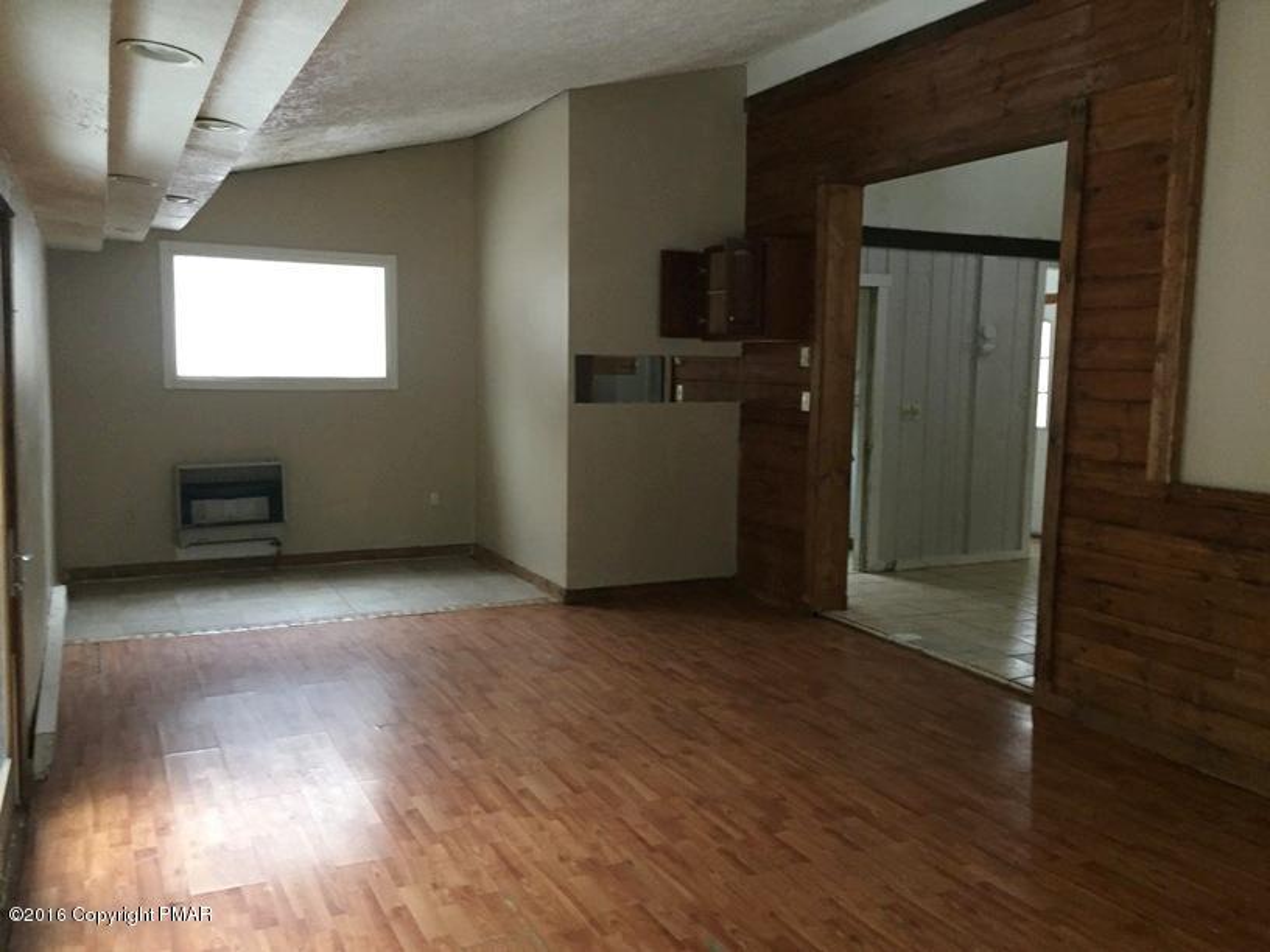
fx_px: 1064
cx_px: 635
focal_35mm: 29
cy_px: 476
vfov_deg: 48.2
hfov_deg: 61.7
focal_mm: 4.15
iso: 250
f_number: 2.2
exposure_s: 1/17
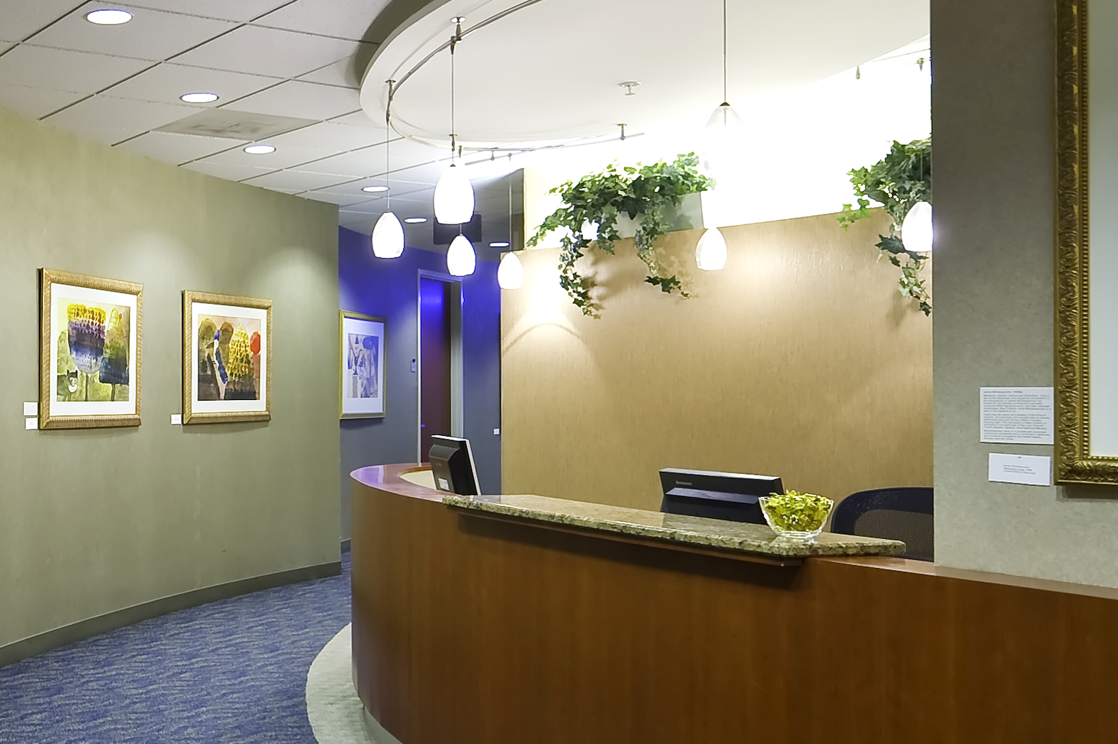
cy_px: 364
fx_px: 1272
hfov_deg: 41.9
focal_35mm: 41
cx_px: 33
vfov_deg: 32.6
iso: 500
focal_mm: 15
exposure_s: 1/15
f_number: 3.2
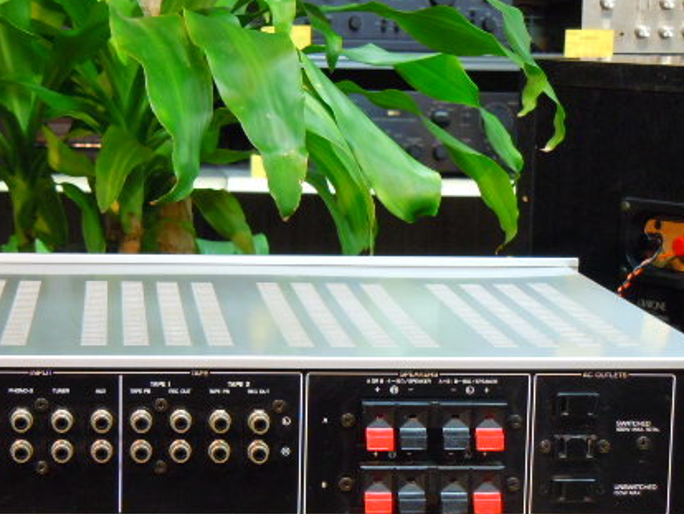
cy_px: 347
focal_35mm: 105
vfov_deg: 14.1
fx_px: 2076
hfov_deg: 18.7
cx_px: 243
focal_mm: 12.2
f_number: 4.1
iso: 400
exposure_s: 1/8
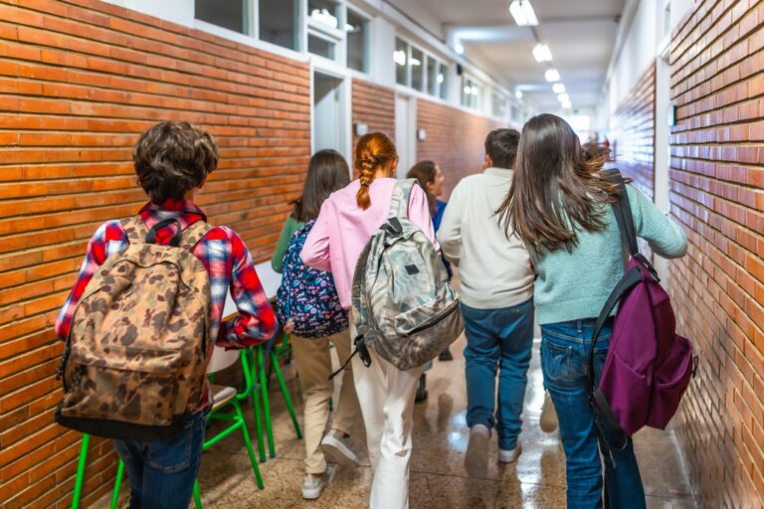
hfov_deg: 54.4
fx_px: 743
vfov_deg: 37.9
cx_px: 382
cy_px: 254
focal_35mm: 35
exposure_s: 1/400
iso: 1600
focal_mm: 35
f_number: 1.8
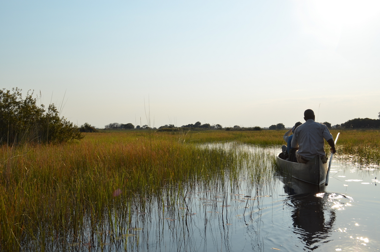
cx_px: 190
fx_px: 411
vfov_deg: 34.1
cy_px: 126
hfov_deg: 49.6
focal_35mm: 39
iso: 100
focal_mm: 26
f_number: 9
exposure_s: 1/320
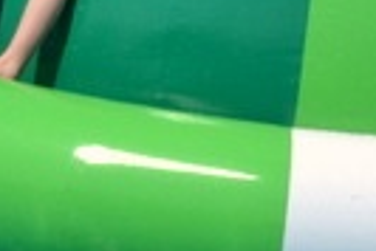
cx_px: 351
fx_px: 4517
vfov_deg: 3.2
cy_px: -93
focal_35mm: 432
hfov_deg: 4.8
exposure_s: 1/320
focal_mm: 48
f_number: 29
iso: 400
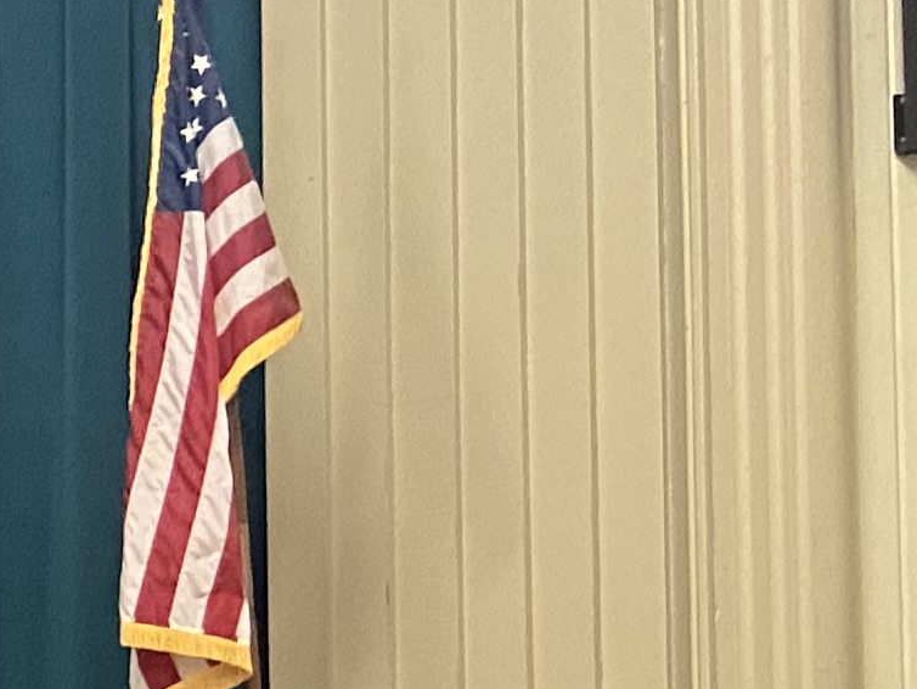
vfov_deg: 10.6
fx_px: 3683
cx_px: -1515
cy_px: 751
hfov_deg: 11.1
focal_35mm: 139
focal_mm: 4.25
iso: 200
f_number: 1.8
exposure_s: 1/60
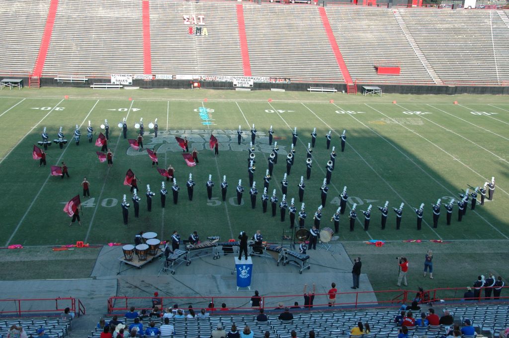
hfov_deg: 45.0
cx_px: 254
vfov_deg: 30.8
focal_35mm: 44
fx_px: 614
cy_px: 169
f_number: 8
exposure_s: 1/250
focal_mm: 29
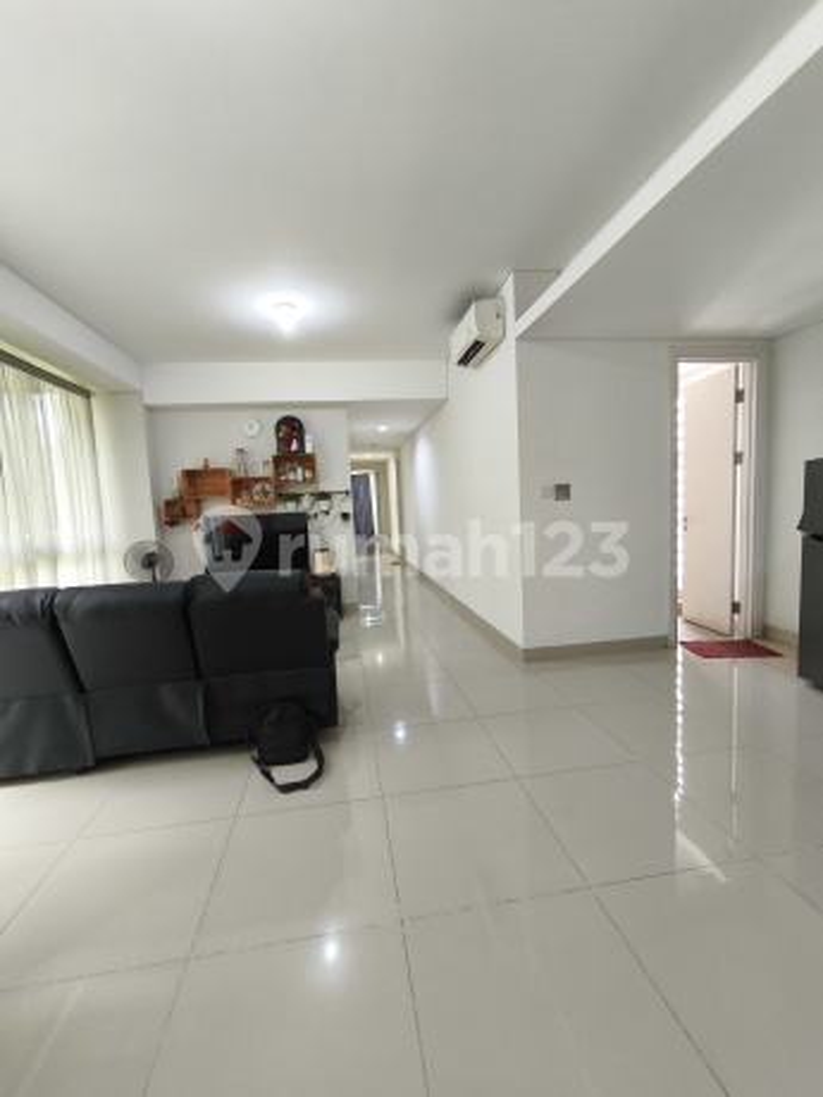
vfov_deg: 98.2
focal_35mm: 15
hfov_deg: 81.7
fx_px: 476
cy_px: 548
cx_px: 412
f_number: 2.2
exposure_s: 1/33.3
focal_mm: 1.91
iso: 160
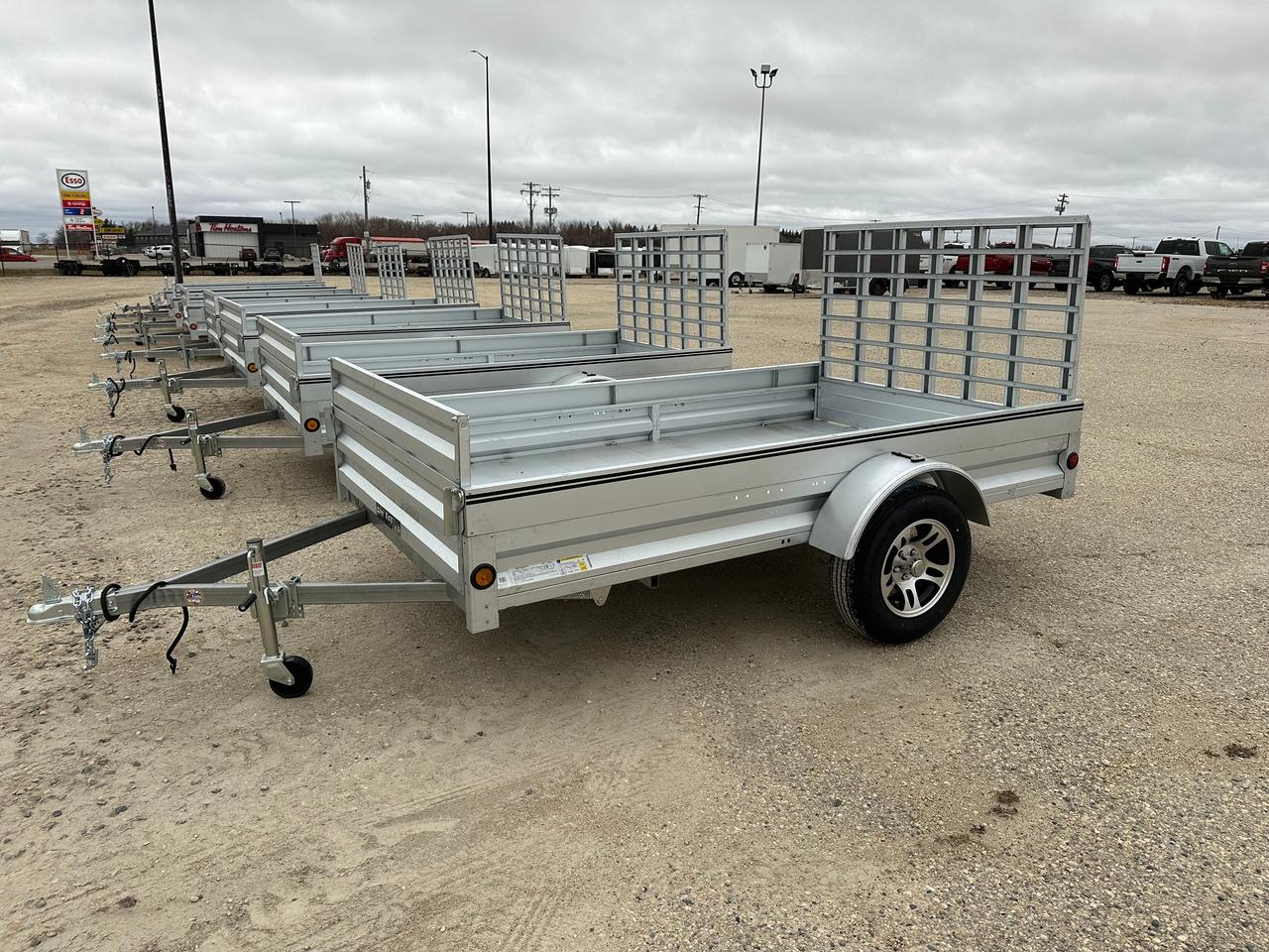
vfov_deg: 56.8
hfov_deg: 71.6
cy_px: 476
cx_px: 634
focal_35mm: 24
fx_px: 880
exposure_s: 1/549
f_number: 1.78
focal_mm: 6.86
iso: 80
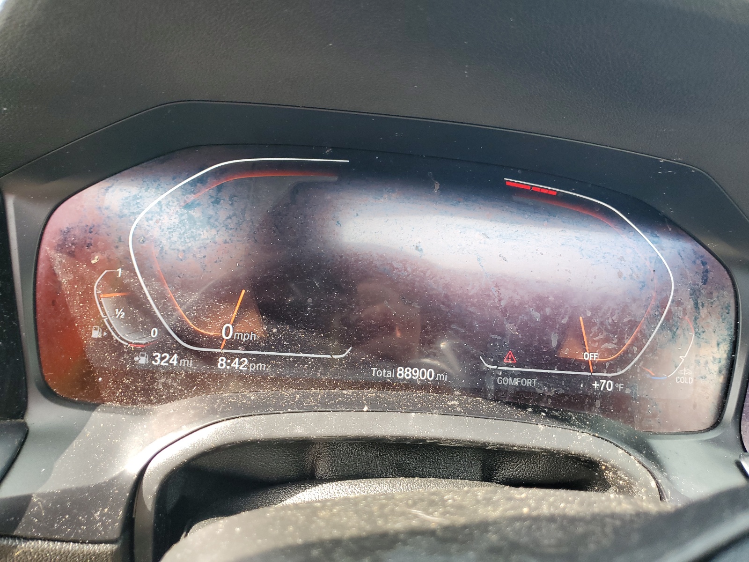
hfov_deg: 67.3
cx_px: 374
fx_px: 563
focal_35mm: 26
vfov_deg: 53.1
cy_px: 281
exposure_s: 1/120
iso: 75
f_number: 1.5
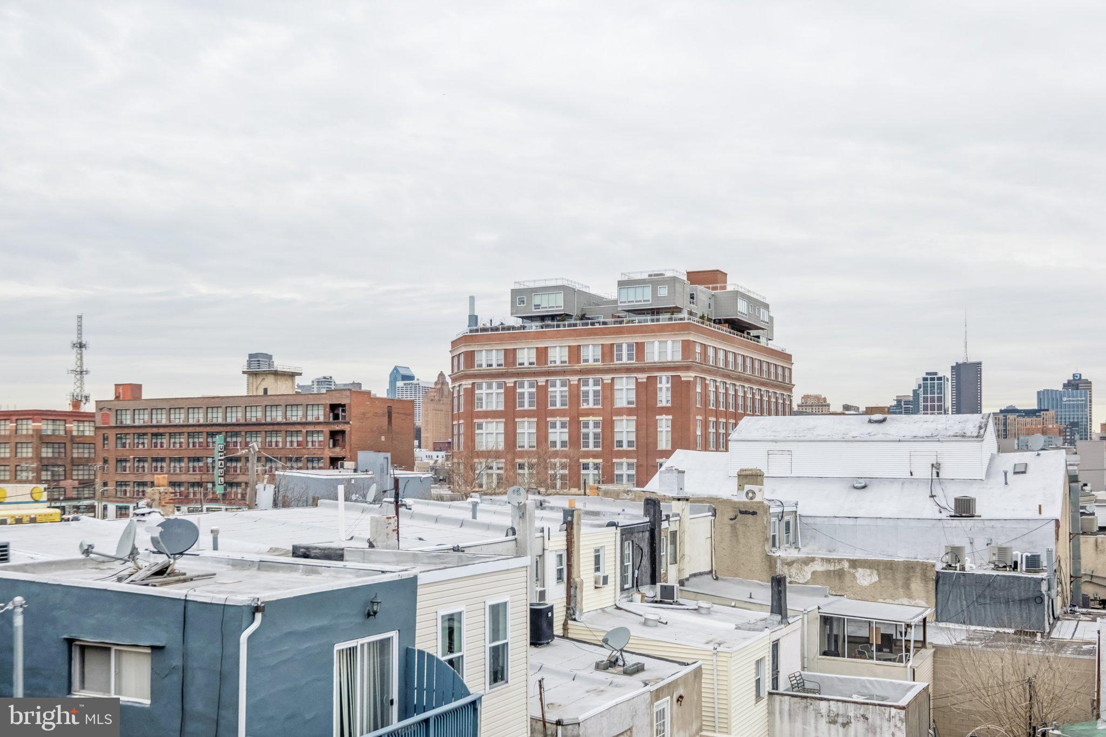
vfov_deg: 36.9
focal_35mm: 36
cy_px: 368
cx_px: 553
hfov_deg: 53.1
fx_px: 1106
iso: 250
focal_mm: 24
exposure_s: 1/320
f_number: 8
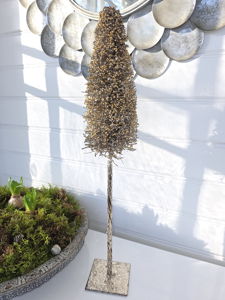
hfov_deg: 58.9
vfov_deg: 73.9
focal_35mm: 23
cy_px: 150
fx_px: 199
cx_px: 112
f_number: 1.7
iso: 16
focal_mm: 6.3
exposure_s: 1/100
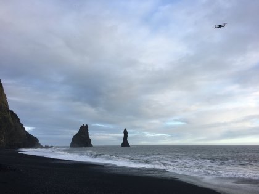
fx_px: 217
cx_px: 130
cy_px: 97
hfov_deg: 61.7
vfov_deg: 48.2
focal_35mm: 29
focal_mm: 4.15
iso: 25
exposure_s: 1/420
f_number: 2.2
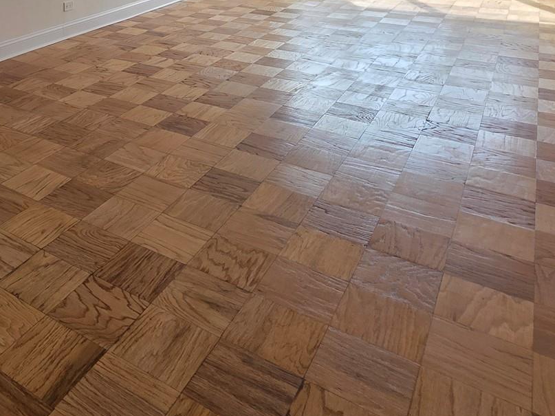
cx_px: 77
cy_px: 7
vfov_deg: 38.5
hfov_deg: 50.4
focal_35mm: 33
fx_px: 529
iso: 32
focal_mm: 2.2
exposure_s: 1/120
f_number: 1.9
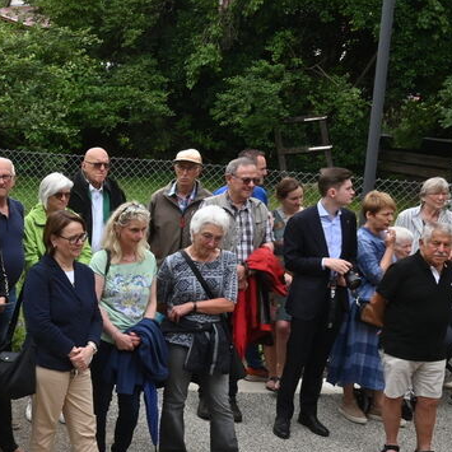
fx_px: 1019
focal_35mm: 69
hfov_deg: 22.0
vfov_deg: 24.8
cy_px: 311
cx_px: -164
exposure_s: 1/125
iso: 400
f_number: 14
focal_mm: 24
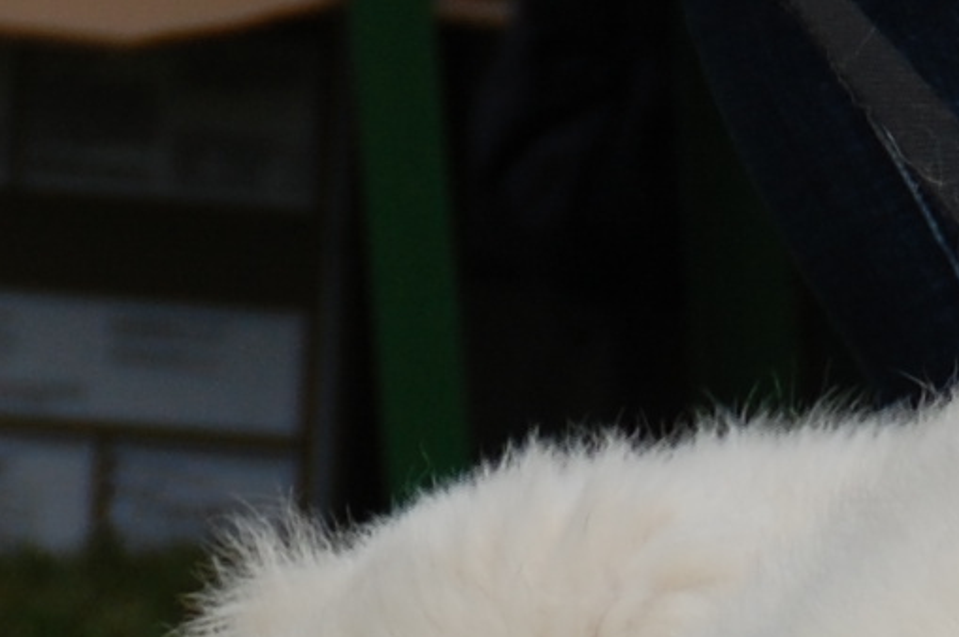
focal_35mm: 842
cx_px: 1304
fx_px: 22400
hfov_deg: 2.4
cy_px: 784
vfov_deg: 1.6
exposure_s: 1/500
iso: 200
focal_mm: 95
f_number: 6.3
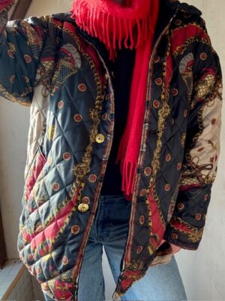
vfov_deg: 60.0
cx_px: 112
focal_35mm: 30
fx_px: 260
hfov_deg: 46.8
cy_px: 150
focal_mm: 2.69
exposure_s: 1/122
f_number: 1.9
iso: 32
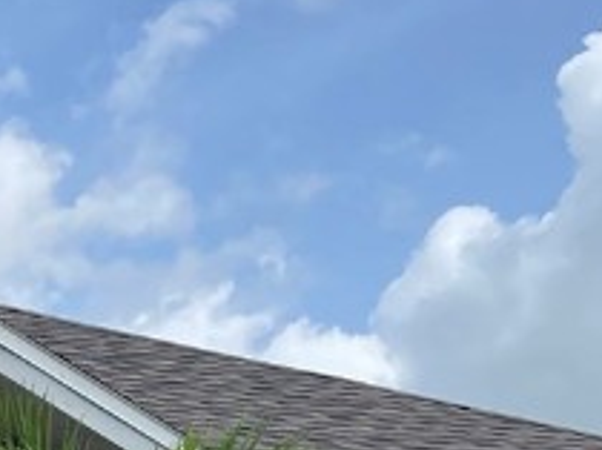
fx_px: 2206
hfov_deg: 13.3
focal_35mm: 127
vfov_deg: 11.1
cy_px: 739
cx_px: -608
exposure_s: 1/2257
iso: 32
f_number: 1.6
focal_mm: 4.2
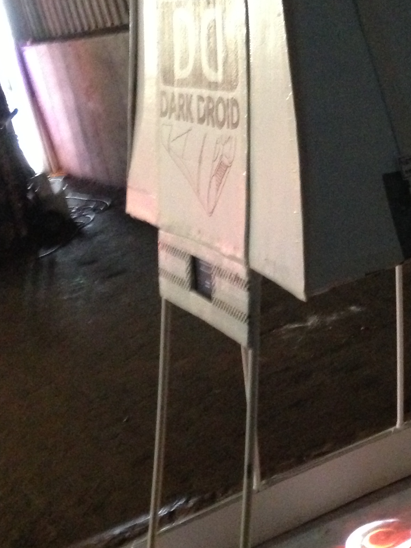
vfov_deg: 28.2
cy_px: 261
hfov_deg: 20.7
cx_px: 400
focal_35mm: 69
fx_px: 1092
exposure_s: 1/15
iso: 800
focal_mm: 4.13
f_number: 2.4
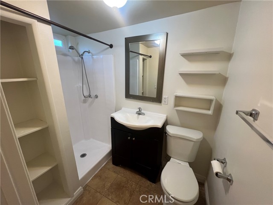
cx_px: 136
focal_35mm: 13
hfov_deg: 106.2
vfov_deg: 89.9
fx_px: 103
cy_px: 102
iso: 200
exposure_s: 1/120
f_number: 1.8
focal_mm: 1.57
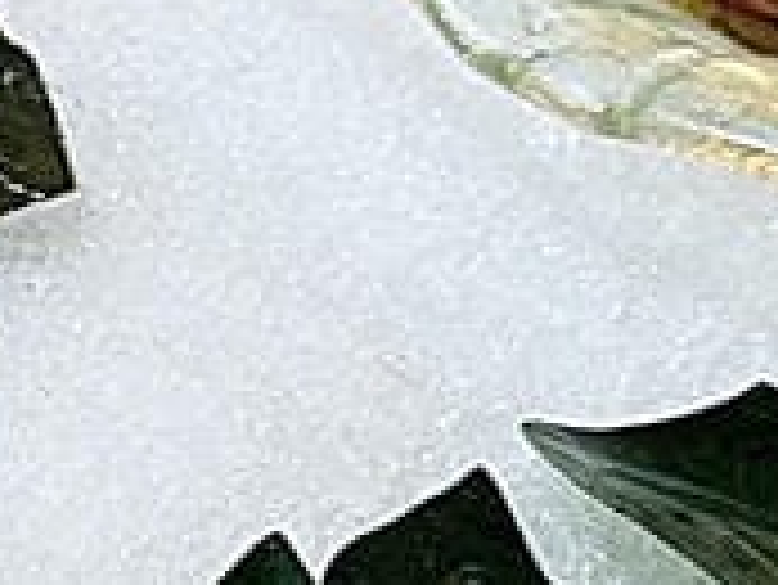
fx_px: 3733
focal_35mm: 166
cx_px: -387
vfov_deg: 8.9
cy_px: 616
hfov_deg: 11.4
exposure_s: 1/117
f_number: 1.78
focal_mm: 6.86
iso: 200
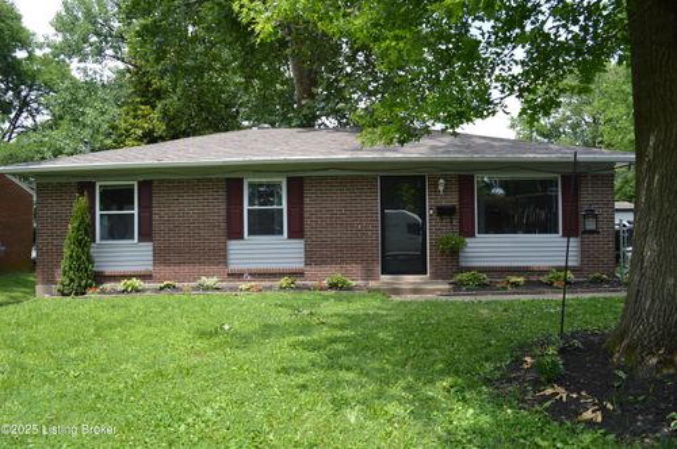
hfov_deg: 67.4
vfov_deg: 47.8
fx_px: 507
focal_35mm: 27
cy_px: 224
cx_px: 338
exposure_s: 1/160
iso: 100
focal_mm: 18
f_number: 6.3
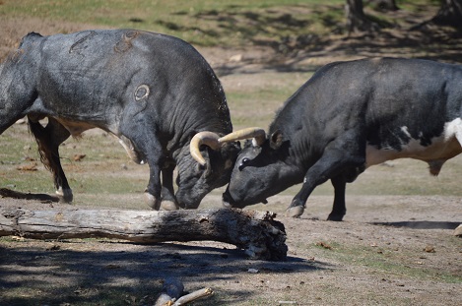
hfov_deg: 6.9
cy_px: 153
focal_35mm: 300
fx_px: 3843
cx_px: 231
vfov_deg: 4.6
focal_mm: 200
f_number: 5.6
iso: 400
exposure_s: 1/1600
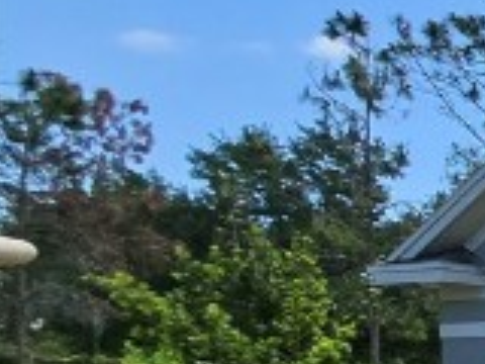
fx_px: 1163
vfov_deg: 16.6
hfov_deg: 10.7
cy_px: 500
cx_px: 1546
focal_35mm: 83
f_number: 2.2
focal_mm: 2.2
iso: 50
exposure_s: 1/2128
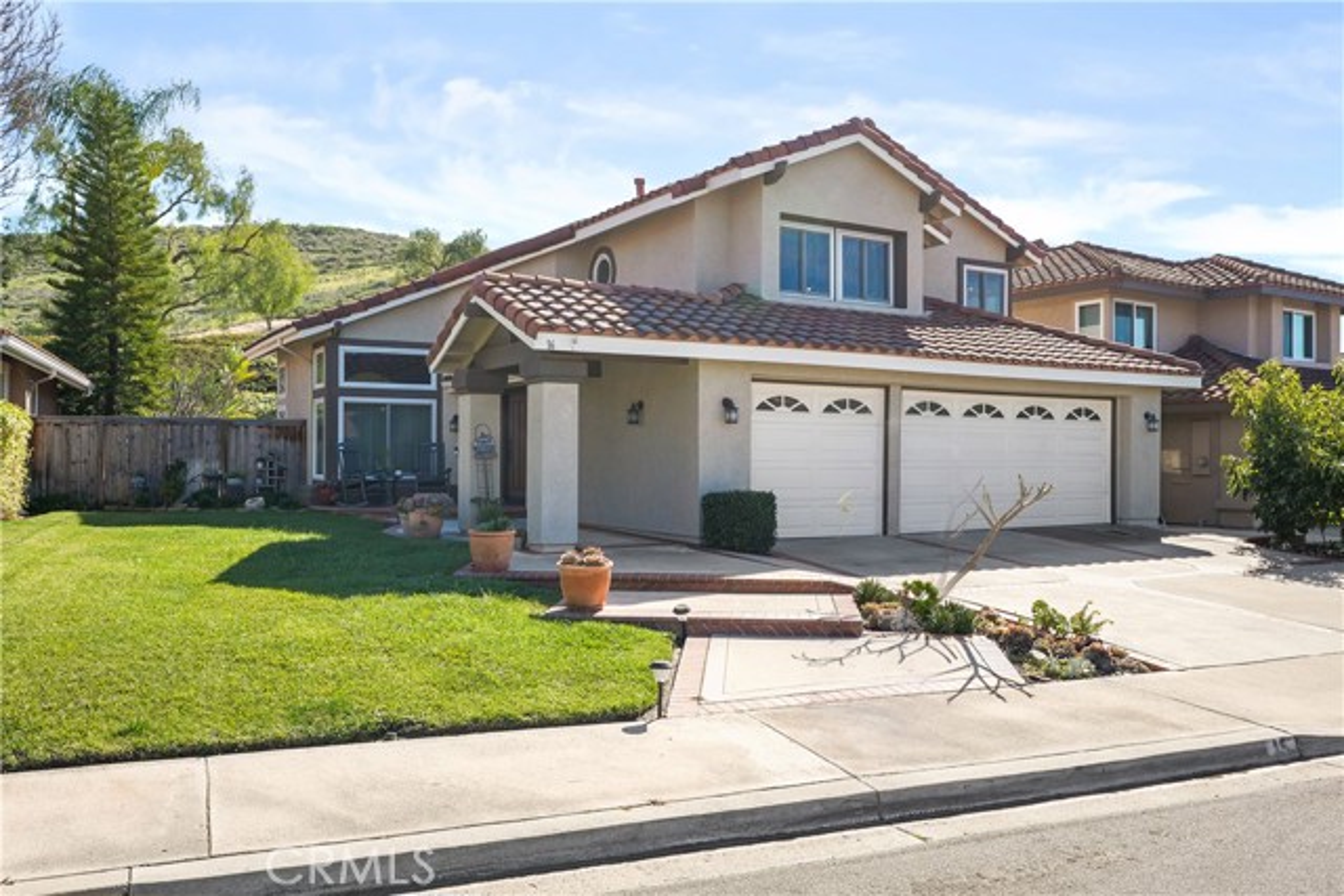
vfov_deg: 48.0
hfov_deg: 67.4
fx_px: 1008
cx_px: 672
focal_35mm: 27
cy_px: 448
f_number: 11
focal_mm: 27
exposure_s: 1/15
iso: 100
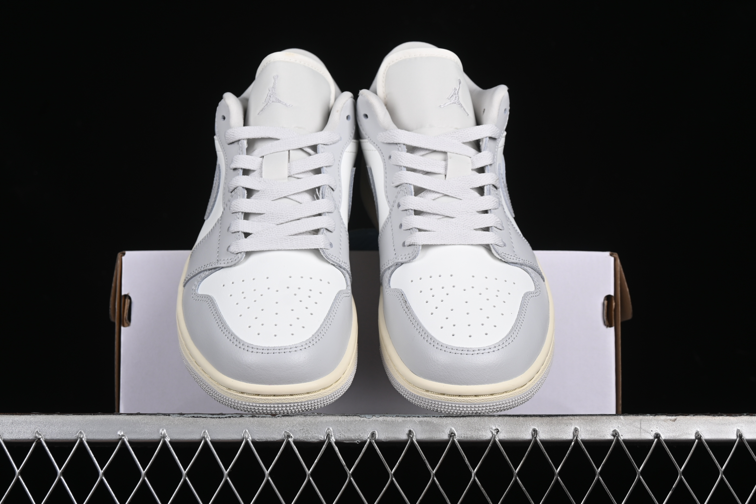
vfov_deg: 18.2
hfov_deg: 27.0
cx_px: 378
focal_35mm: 75
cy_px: 252
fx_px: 1575
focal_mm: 50
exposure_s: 1/160
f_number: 8
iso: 160
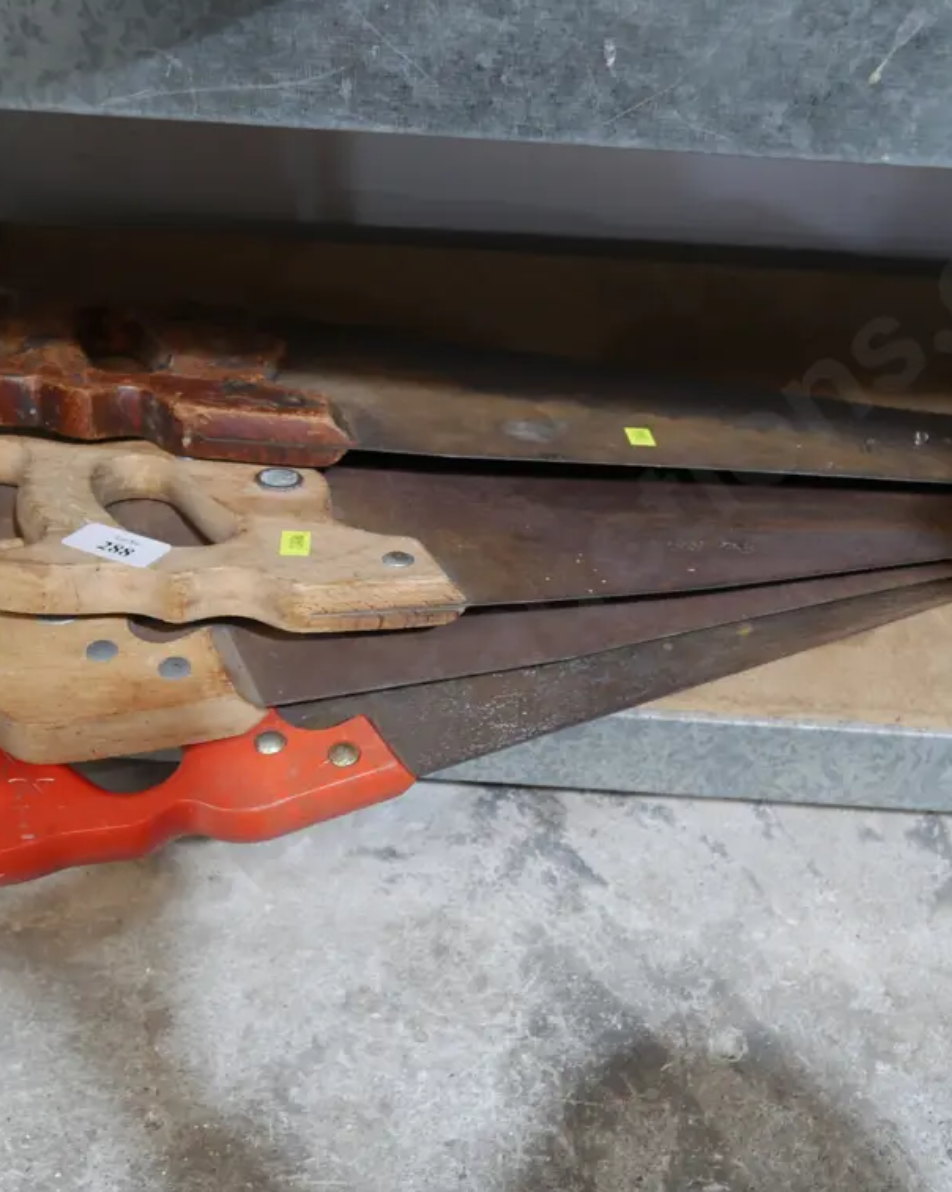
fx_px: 1586
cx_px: 572
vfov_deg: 41.2
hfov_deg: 33.3
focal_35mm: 45
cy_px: 589
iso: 1000
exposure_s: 1/60
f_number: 4.5
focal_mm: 17
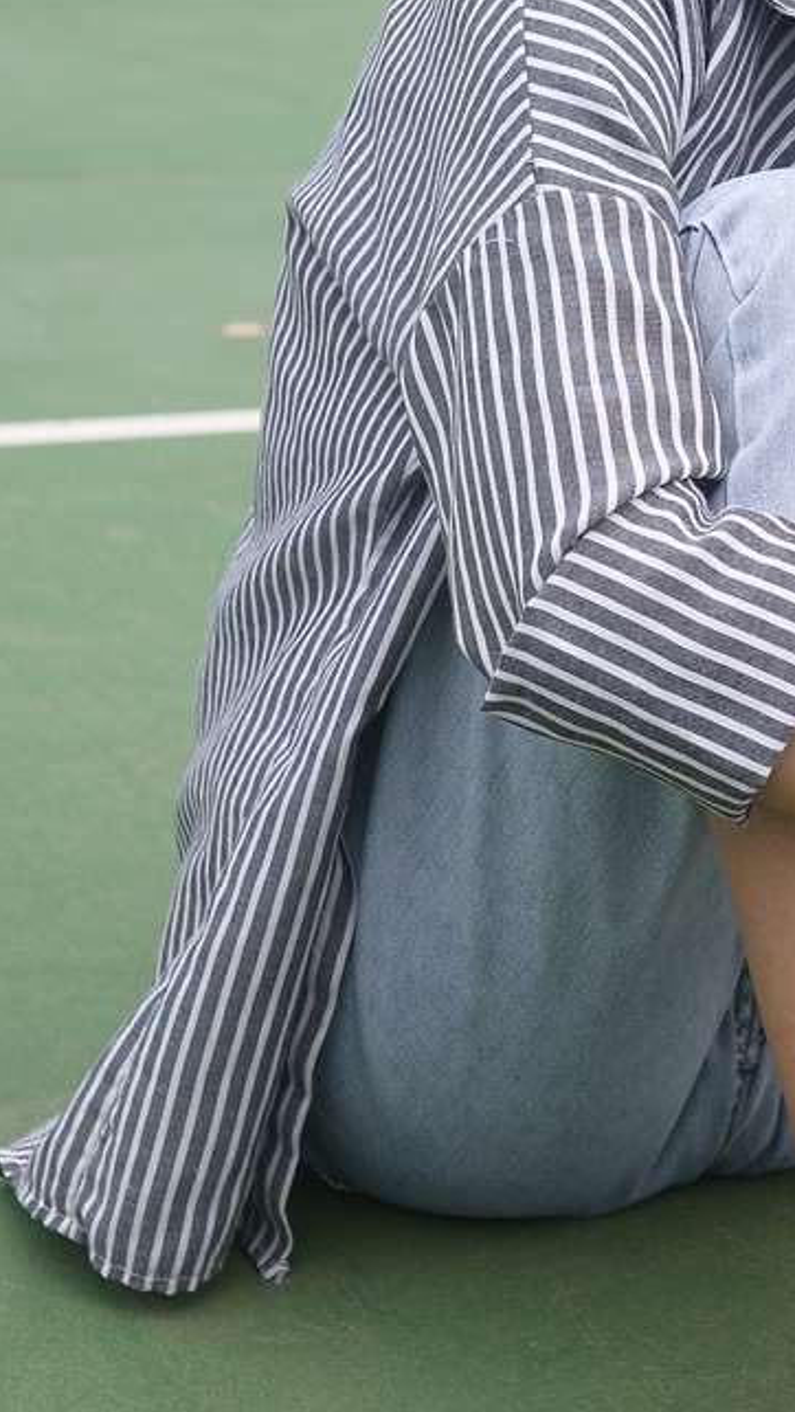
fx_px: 4157
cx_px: 1175
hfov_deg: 10.6
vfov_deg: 19.2
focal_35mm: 111
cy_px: 495
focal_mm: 35
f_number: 5.6
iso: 100
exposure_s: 1/500
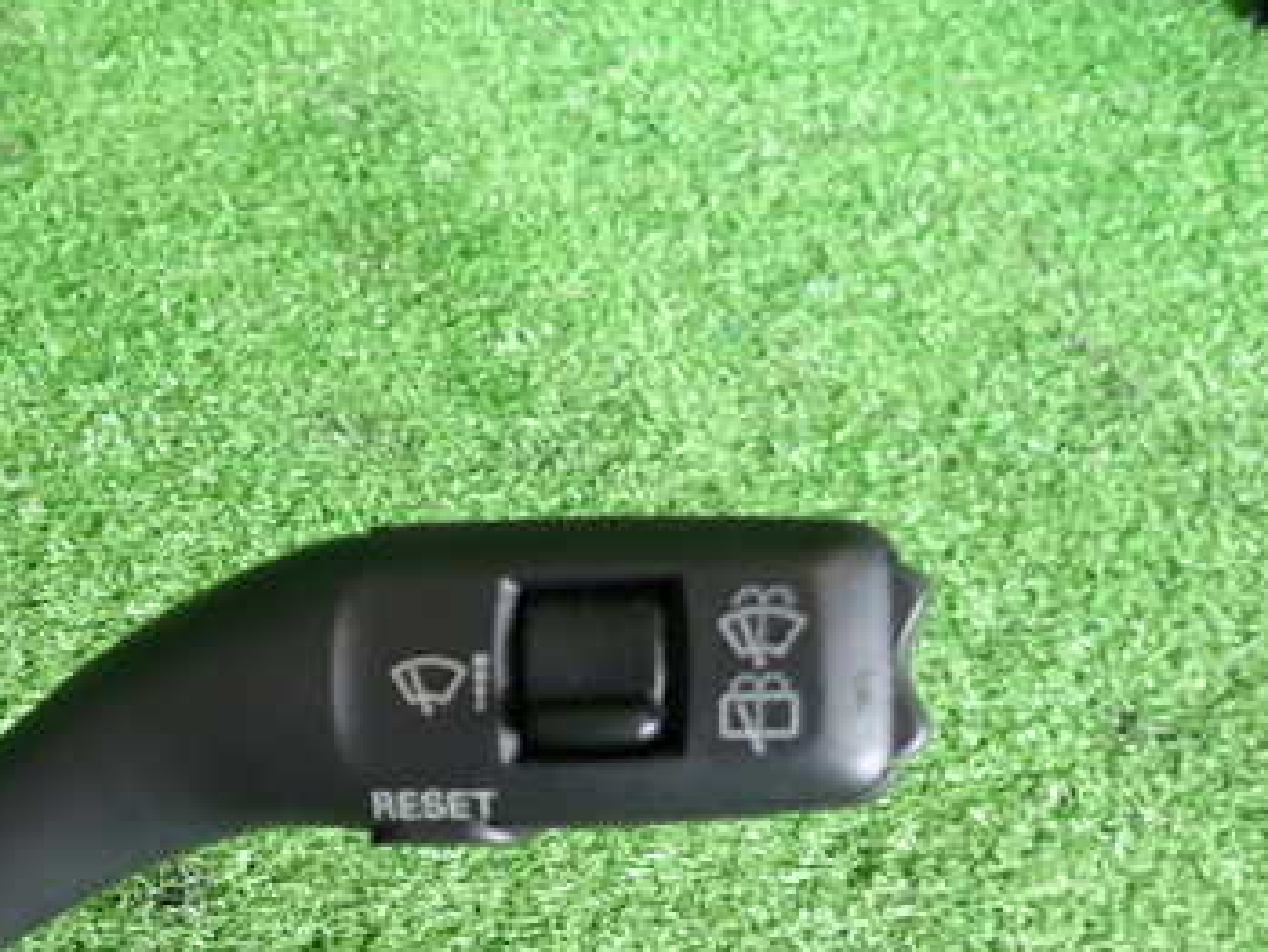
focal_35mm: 43
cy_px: 796
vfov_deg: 32.5
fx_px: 1576
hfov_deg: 41.4
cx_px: 203
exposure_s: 1/30
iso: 200
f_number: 2
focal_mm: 4.5
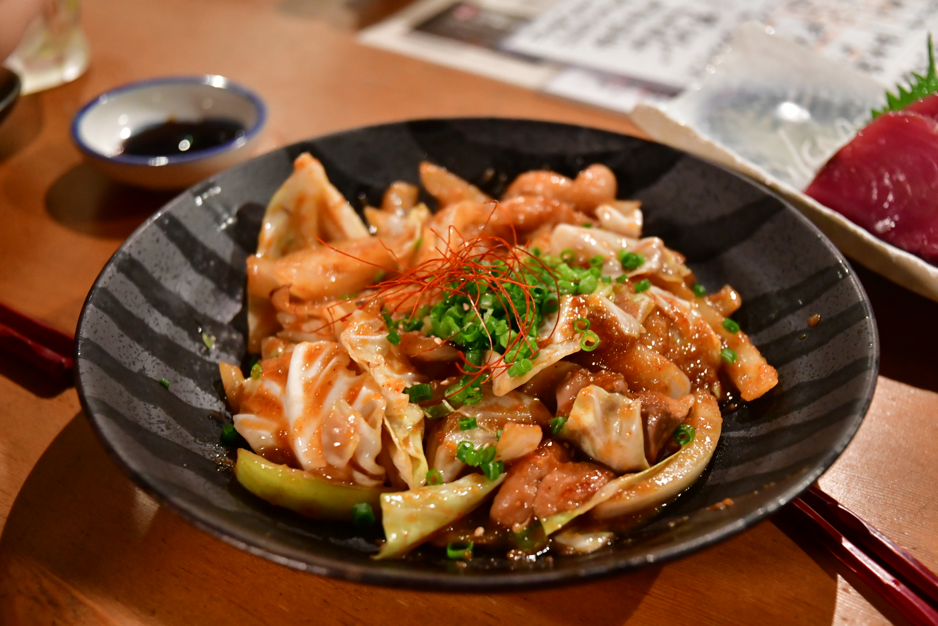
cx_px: 469
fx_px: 1251
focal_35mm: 48
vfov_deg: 28.1
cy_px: 313
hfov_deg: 41.1
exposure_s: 1/50
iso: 3200
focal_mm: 32
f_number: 3.2
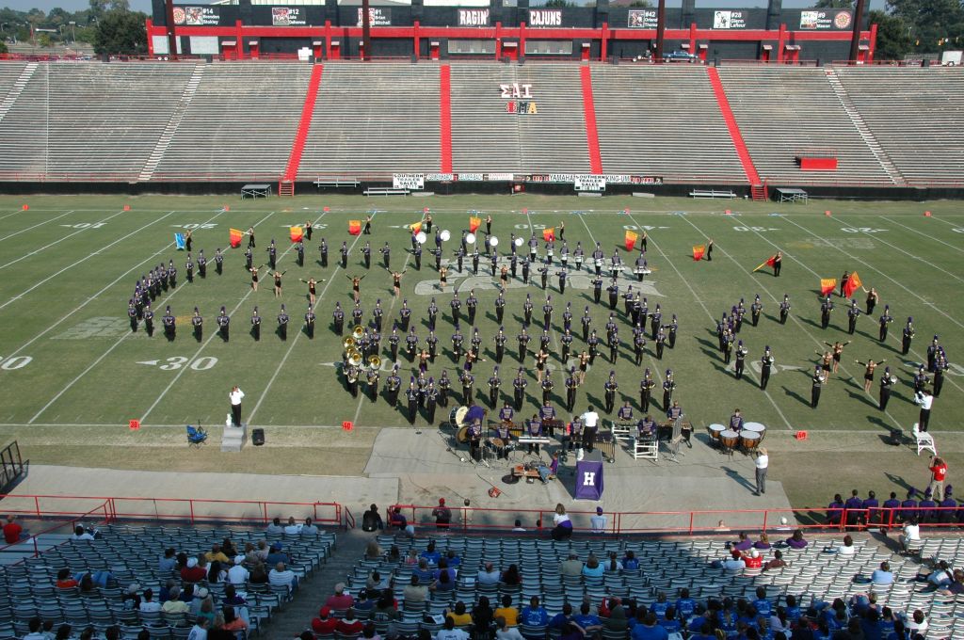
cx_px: 482
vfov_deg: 36.8
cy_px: 320
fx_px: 963
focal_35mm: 36
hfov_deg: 53.2
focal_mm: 24
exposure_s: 1/320
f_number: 9
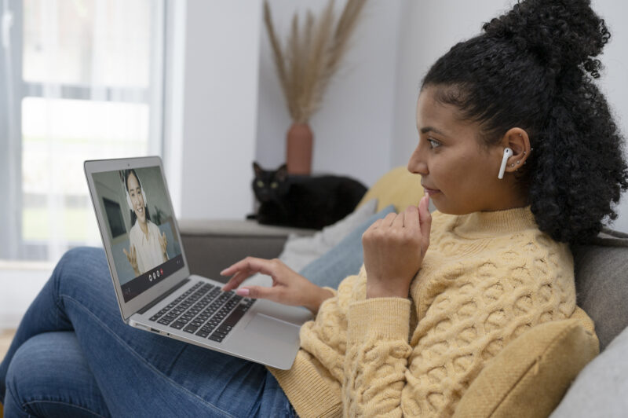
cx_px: 314
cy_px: 209
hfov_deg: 48.5
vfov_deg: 33.3
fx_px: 697
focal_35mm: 40
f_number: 3.5
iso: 500
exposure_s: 1/200
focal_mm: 40
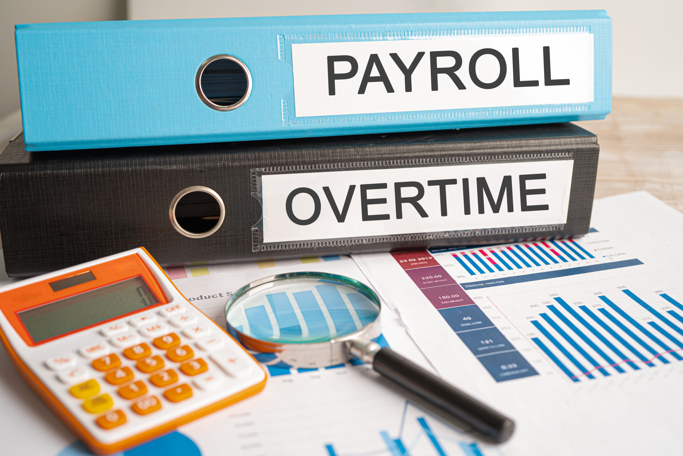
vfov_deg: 27.0
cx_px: 342
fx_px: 949
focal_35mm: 50
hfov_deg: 39.6
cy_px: 228
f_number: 4.5
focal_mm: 50
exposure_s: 1/100
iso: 100
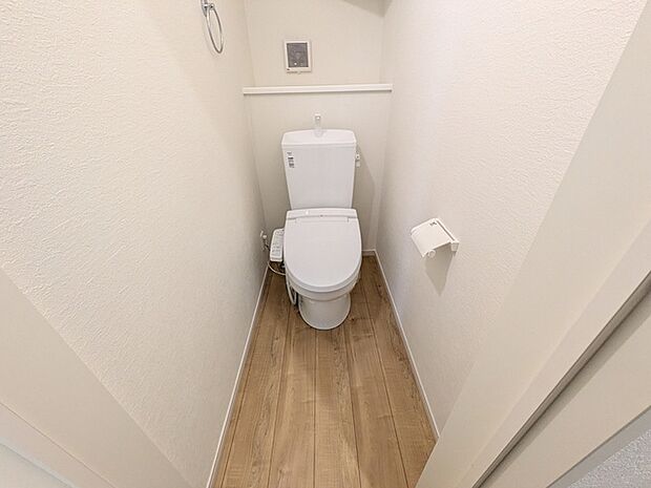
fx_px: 263
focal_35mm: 14
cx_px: 326
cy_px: 244
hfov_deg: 102.1
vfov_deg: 85.7
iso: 359
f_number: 2.2
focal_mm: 1.83
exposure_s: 1/60
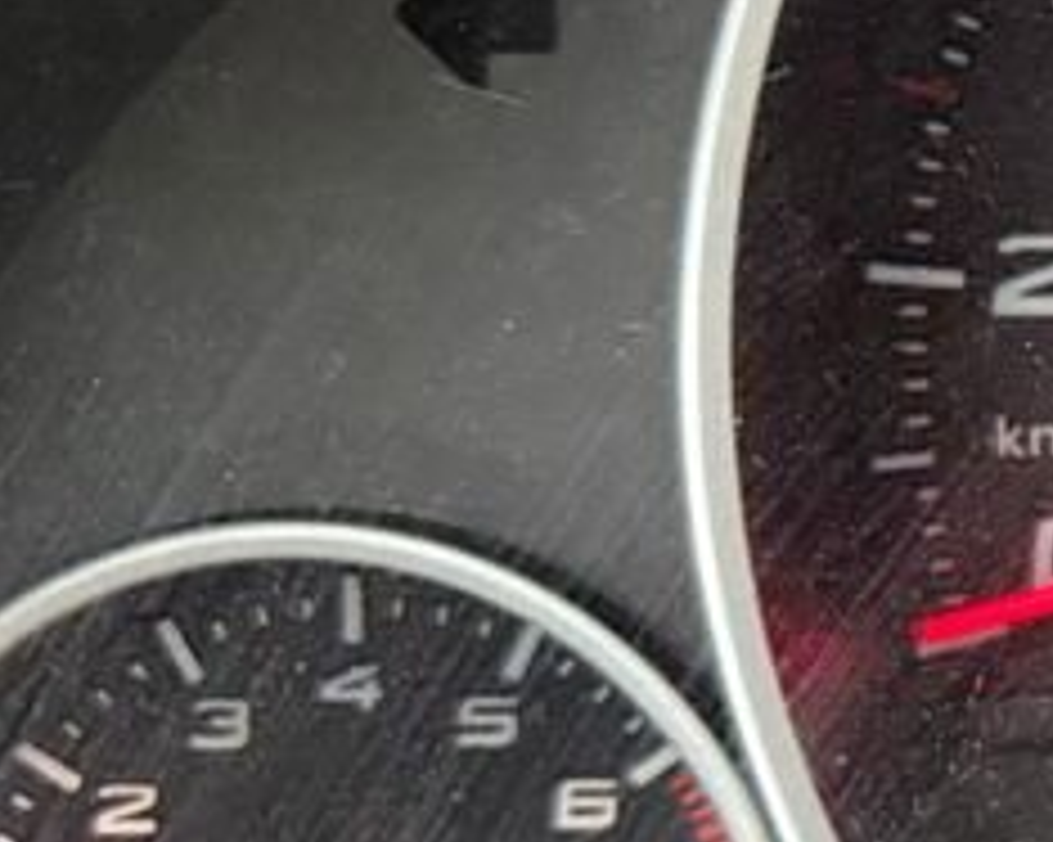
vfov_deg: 13.9
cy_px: 486
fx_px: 3458
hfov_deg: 14.9
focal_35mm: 111
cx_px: 1935
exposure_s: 1/40
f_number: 1.6
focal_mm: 5.96
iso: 640
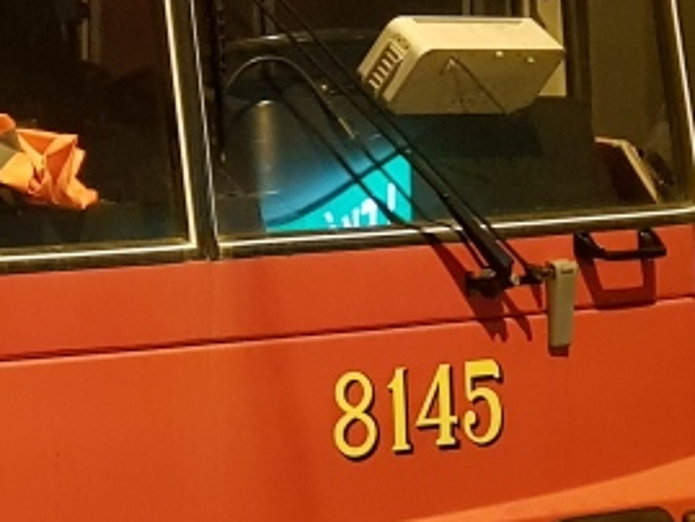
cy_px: 199
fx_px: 2330
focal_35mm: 116
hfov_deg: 15.1
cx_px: -486
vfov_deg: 12.8
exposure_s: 1/10
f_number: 1.7
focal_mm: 4.2
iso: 400
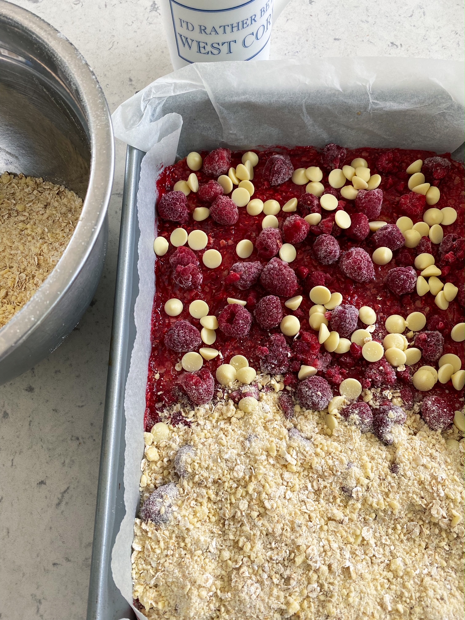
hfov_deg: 53.1
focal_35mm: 26
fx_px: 466
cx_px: 232
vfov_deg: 67.3
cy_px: 310
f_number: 1.8
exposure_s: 1/120
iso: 100
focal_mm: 4.25
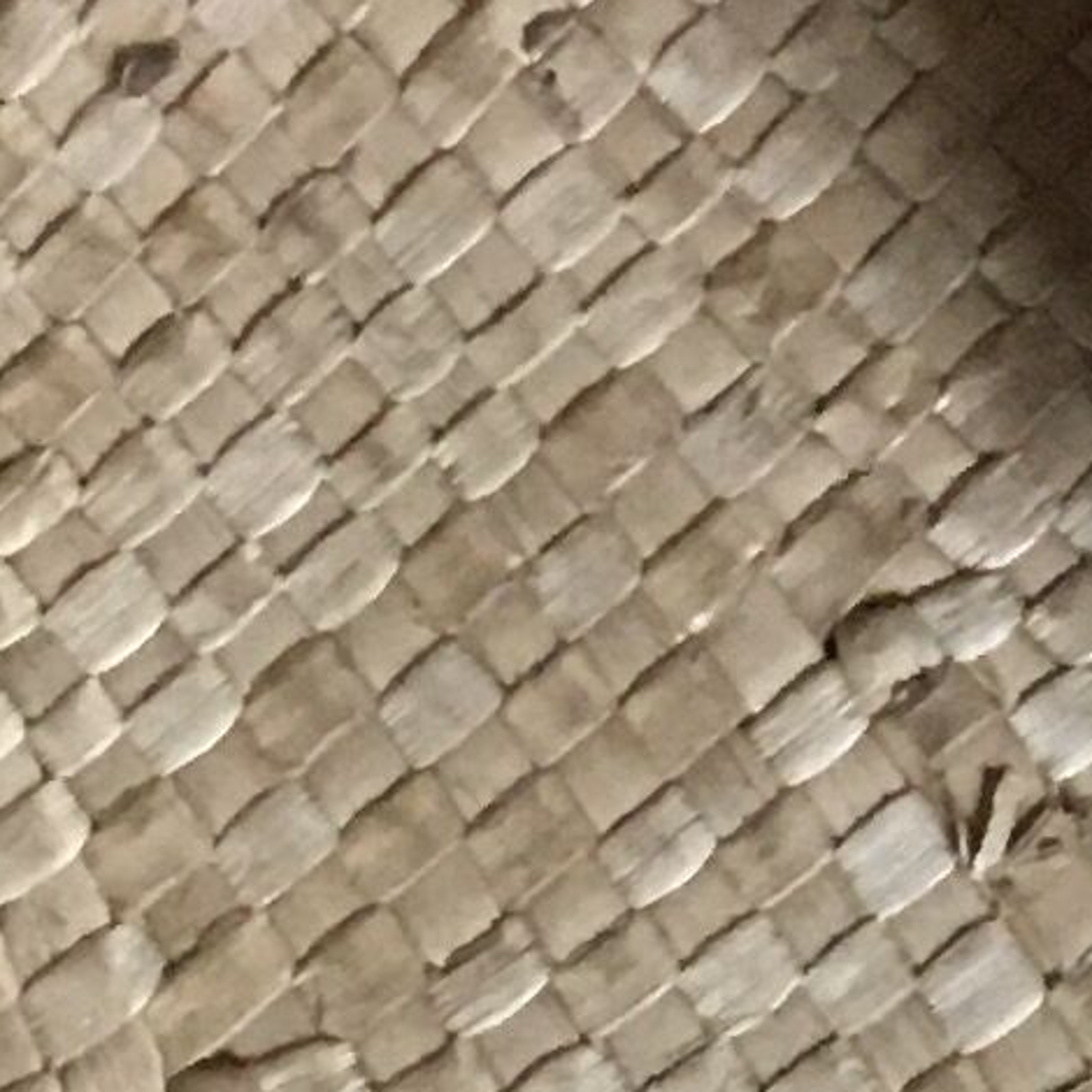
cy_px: -639
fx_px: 7852
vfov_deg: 7.8
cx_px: 1387
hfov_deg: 7.9
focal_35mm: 220
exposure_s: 1/25
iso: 200
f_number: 2.2
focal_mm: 4.15
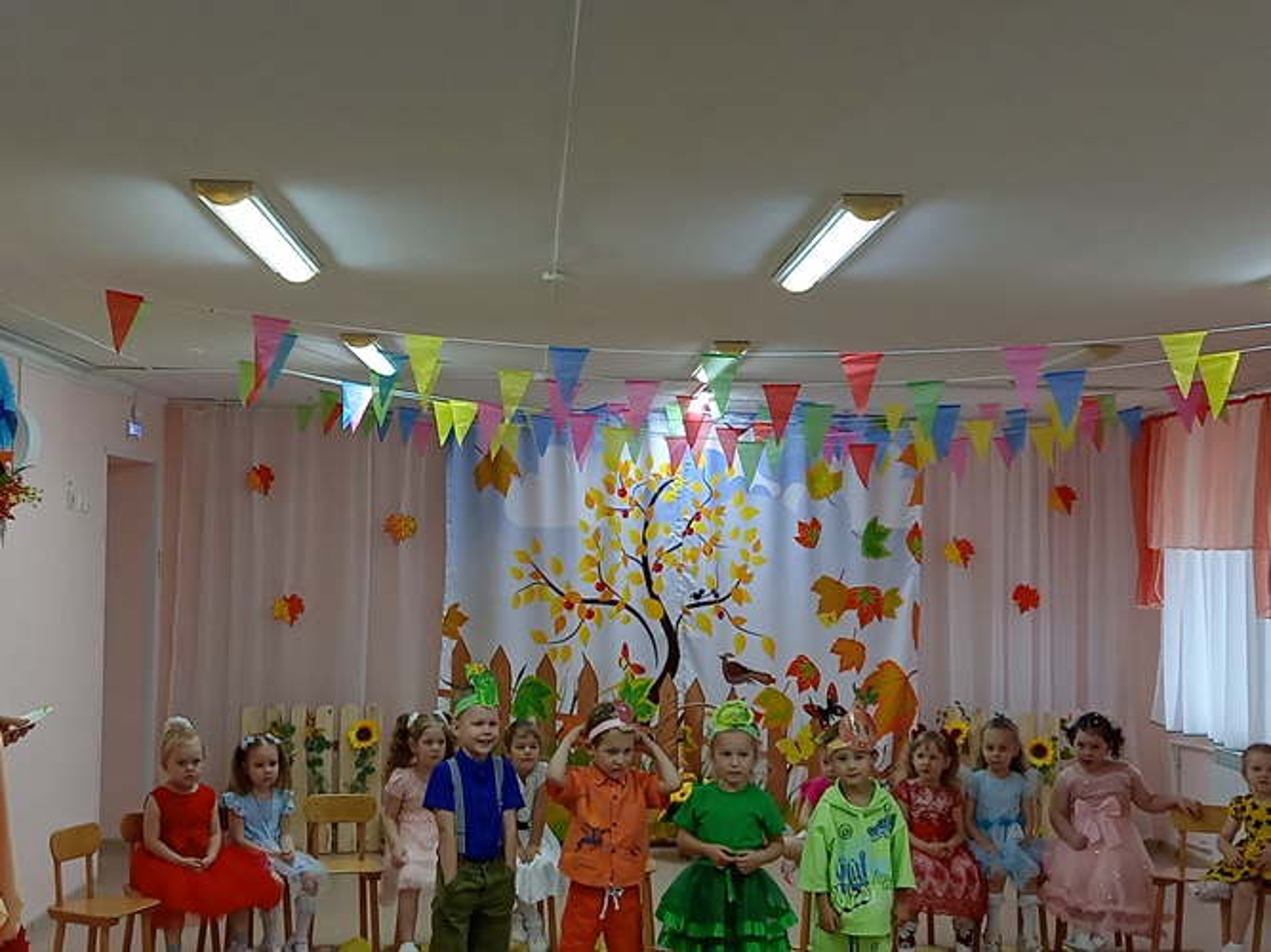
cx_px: 636
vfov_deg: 28.6
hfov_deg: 37.5
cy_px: 476
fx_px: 1872
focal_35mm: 51
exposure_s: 1/33.3
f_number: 1.8
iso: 195
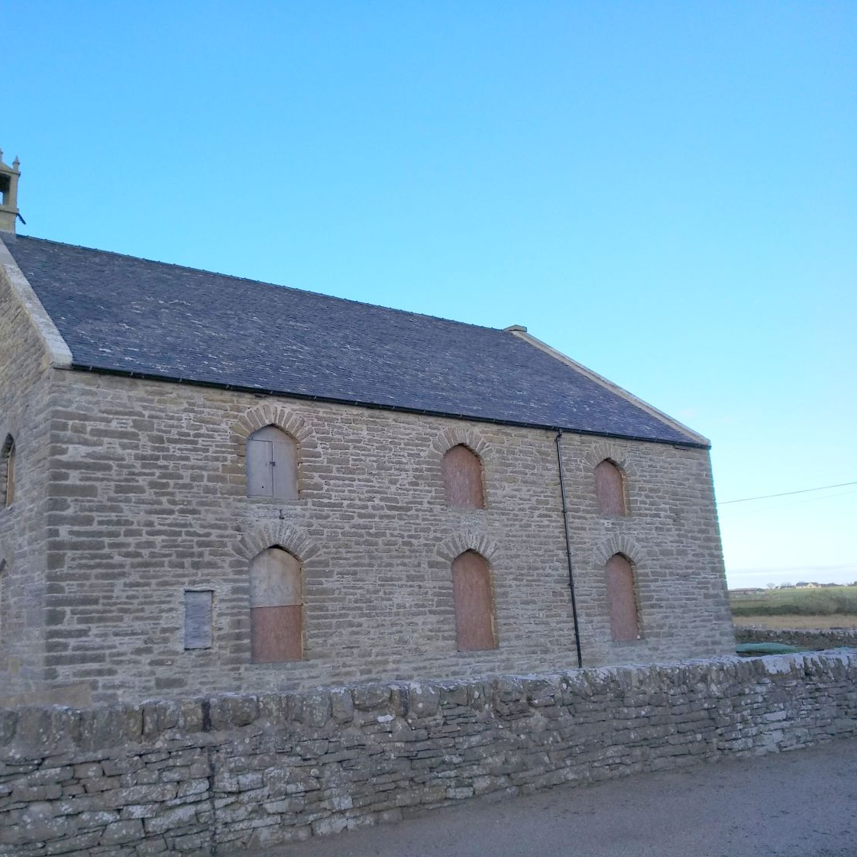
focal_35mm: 26
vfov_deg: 60.9
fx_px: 728
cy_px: 428
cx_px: 307
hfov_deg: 59.9
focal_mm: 3.81
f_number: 2.2
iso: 125
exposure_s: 1/568
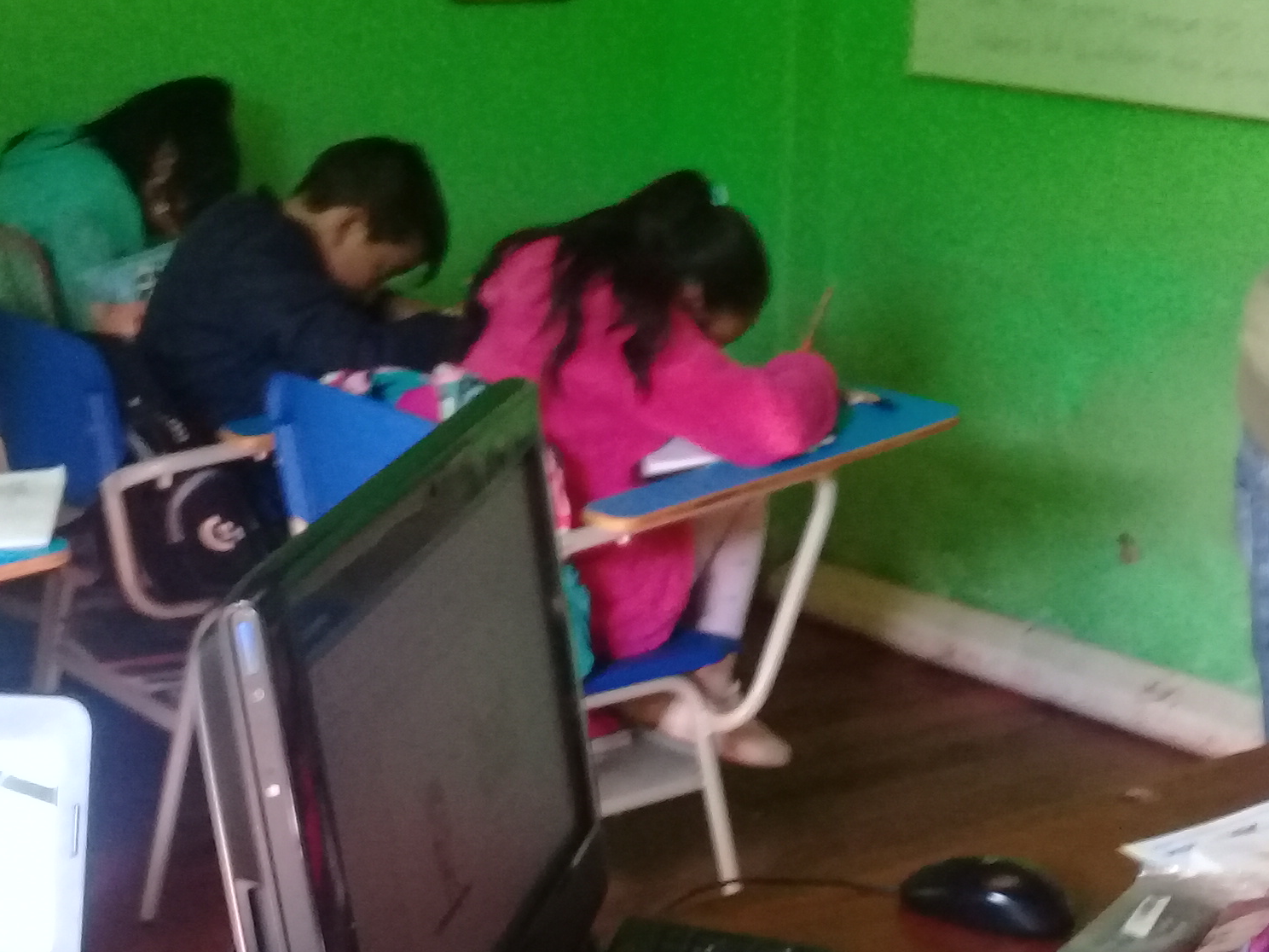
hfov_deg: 28.6
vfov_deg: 21.5
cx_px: 658
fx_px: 2493
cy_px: 698
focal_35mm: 68
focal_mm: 3.3
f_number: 2.2
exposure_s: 1/24
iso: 200
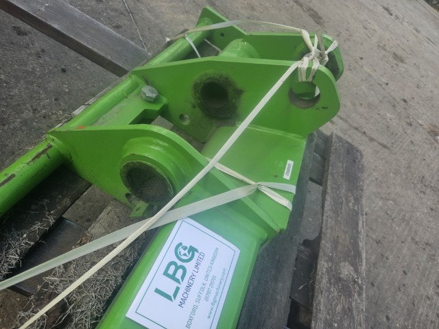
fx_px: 292
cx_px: 220
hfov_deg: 73.9
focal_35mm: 23
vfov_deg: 58.9
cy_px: 164
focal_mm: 5.4
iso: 25
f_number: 1.8
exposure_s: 1/423
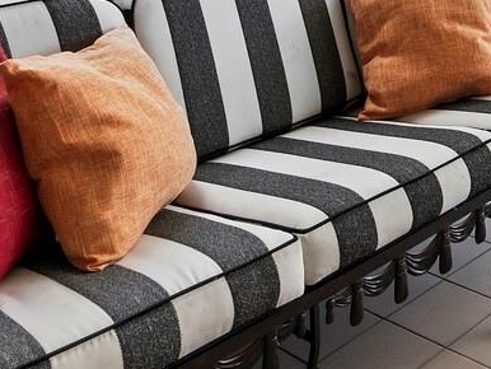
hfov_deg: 28.6
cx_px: 597
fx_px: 823
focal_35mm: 58
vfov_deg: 21.5
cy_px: -174
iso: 400
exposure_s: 1/20
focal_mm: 7
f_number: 10
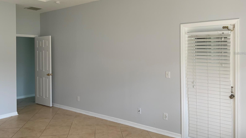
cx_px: 124
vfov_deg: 36.5
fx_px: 209
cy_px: 53
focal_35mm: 32
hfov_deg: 61.0
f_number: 1.8
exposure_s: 1/122
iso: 32
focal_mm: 3
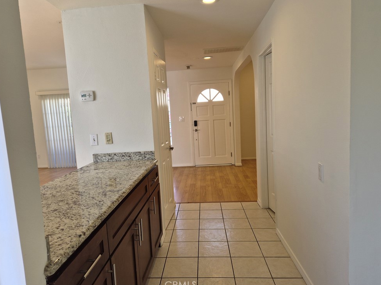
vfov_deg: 56.8
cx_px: 188
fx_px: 264
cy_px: 142
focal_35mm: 24
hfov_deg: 71.6
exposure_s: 1/120
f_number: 1.8
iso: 40
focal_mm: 5.4
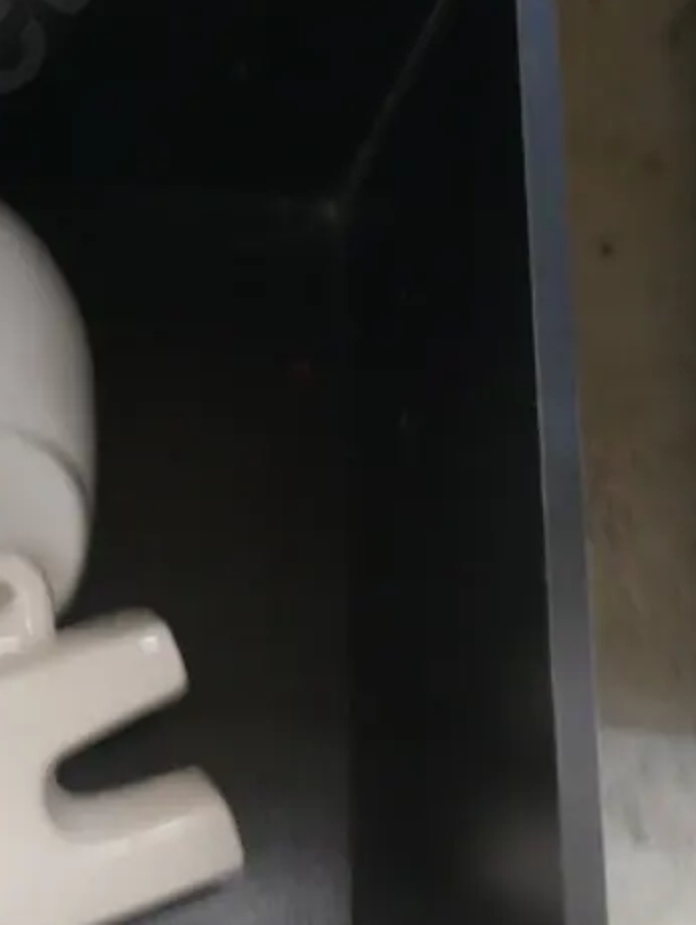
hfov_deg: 16.2
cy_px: 113
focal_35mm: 89
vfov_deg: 21.5
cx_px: -55
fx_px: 2382
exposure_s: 1/15
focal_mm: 20
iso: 3200
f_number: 4.5
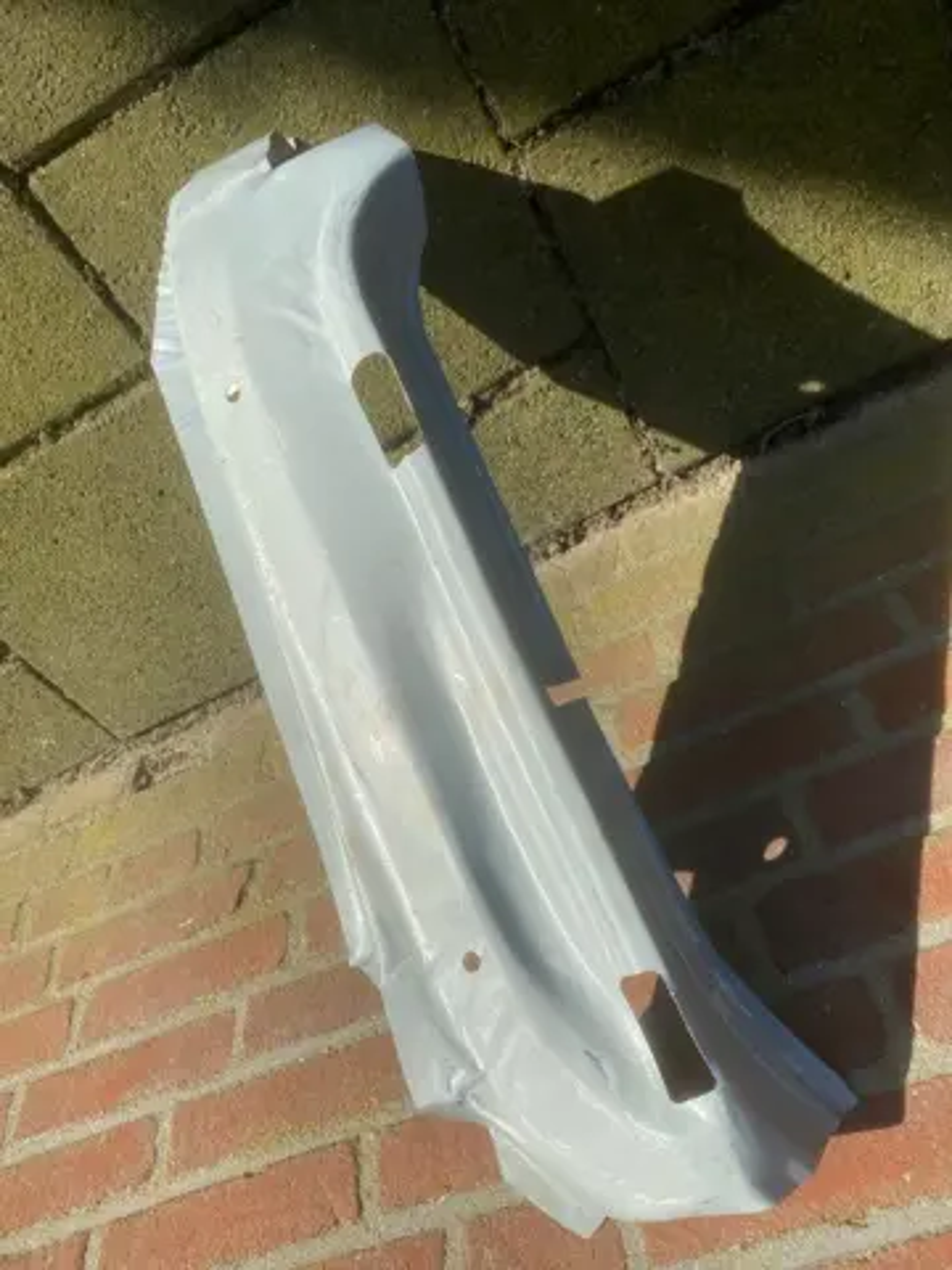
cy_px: 635
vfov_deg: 67.3
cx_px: 476
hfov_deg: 53.1
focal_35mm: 26
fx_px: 953
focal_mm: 4.25
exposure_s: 1/3040
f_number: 1.8
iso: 32
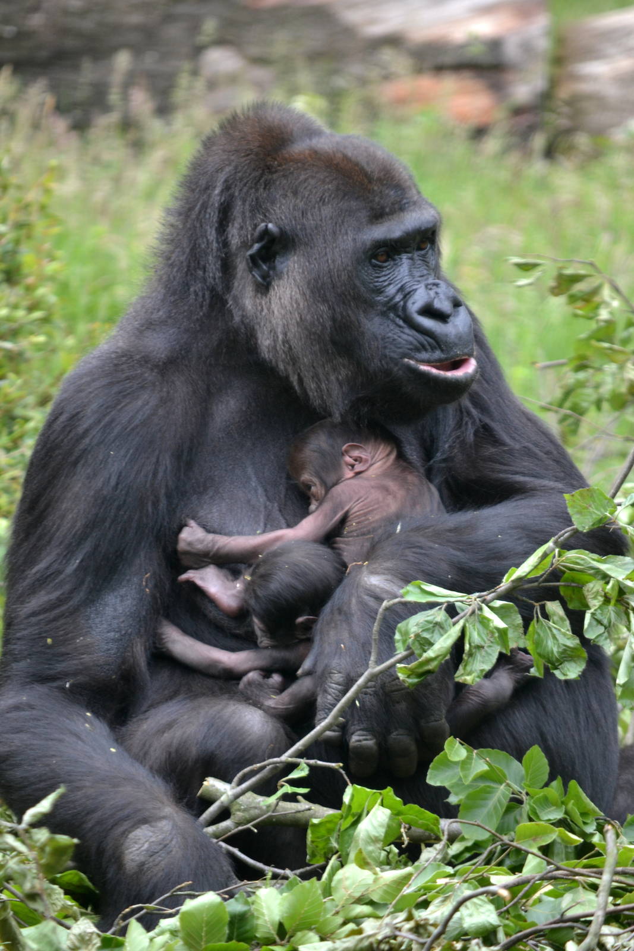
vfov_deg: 6.9
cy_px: 476
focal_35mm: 300
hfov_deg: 4.6
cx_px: 317
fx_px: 7923
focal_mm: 200
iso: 500
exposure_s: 1/125
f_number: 5.6
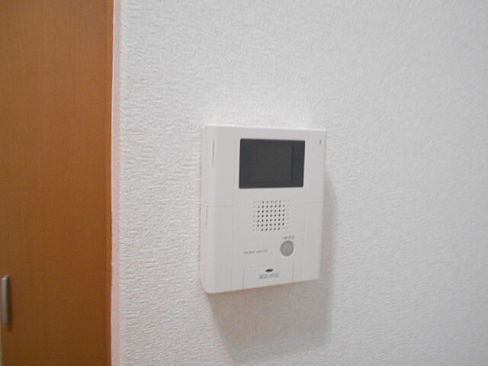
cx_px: 244
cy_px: 183
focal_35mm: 26
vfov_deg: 53.1
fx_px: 367
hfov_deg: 67.3
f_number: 3.2
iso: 400
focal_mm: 4.6
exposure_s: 1/10
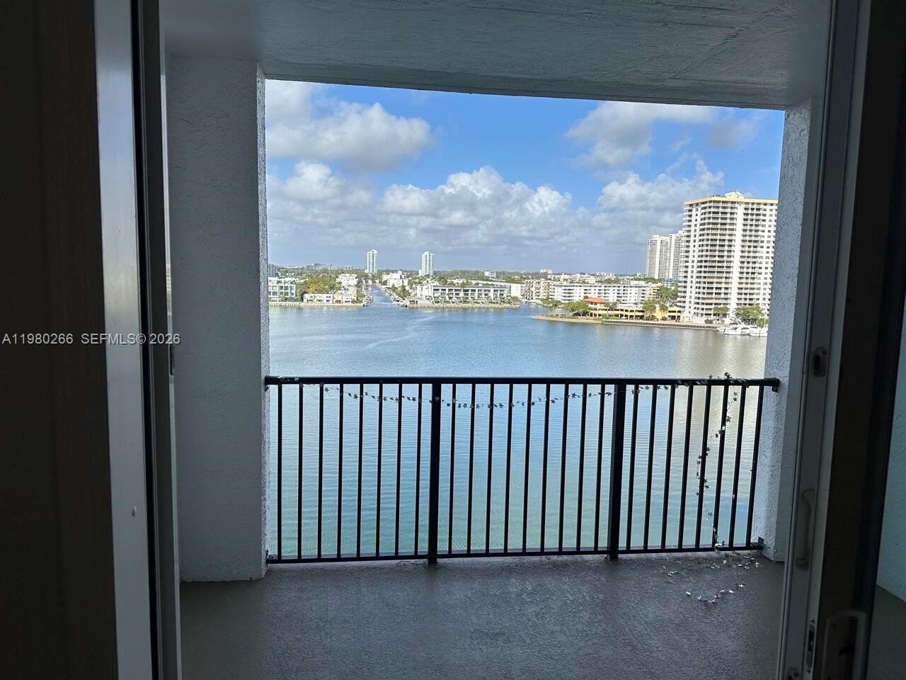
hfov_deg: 71.6
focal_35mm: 24
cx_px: 453
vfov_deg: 56.8
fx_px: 628
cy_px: 340
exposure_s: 1/4762
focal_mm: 6.86
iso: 80
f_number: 1.78
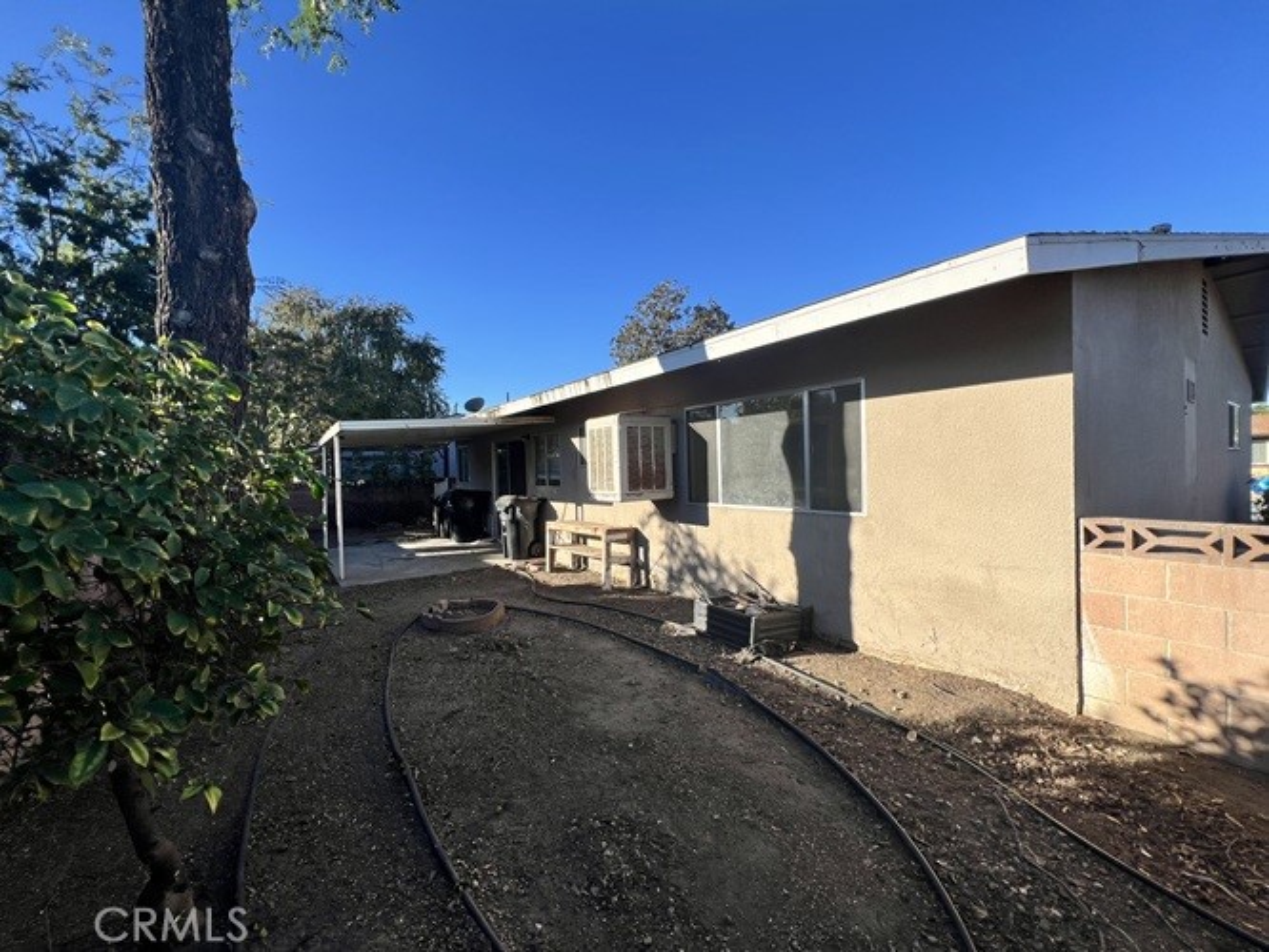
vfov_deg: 90.0
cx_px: 634
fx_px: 477
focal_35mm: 13
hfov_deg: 106.2
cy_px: 476
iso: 32
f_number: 1.8
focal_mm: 1.57
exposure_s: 1/1054
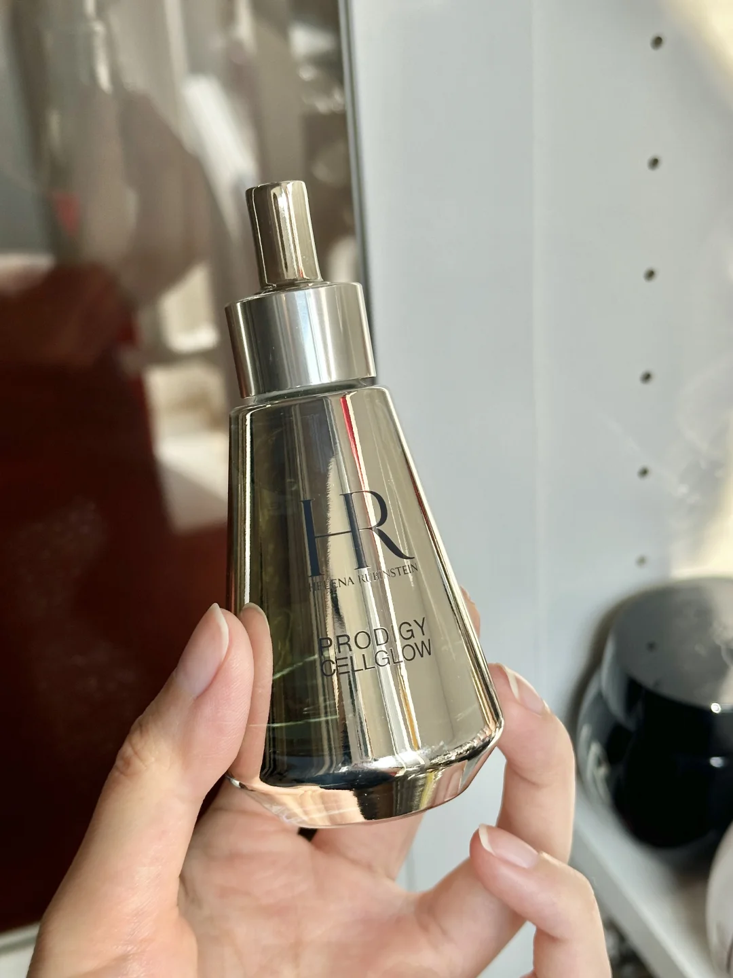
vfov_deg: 39.7
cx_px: 366
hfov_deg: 30.3
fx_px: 1355
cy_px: 489
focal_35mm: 48
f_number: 1.78
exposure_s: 1/816
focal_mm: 6.86
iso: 64
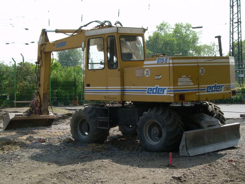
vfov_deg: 21.3
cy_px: 92
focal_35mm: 69
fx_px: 488
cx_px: 122
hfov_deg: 28.2
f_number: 6.1
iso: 50
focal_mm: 11.8
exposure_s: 1/162
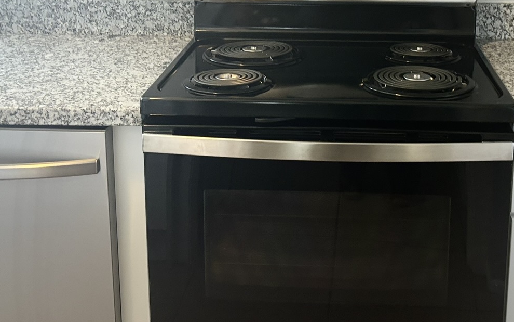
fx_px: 799
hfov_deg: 35.4
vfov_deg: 22.3
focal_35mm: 57
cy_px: 40
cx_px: 328
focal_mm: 5.96
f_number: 1.6
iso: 160
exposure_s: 1/60
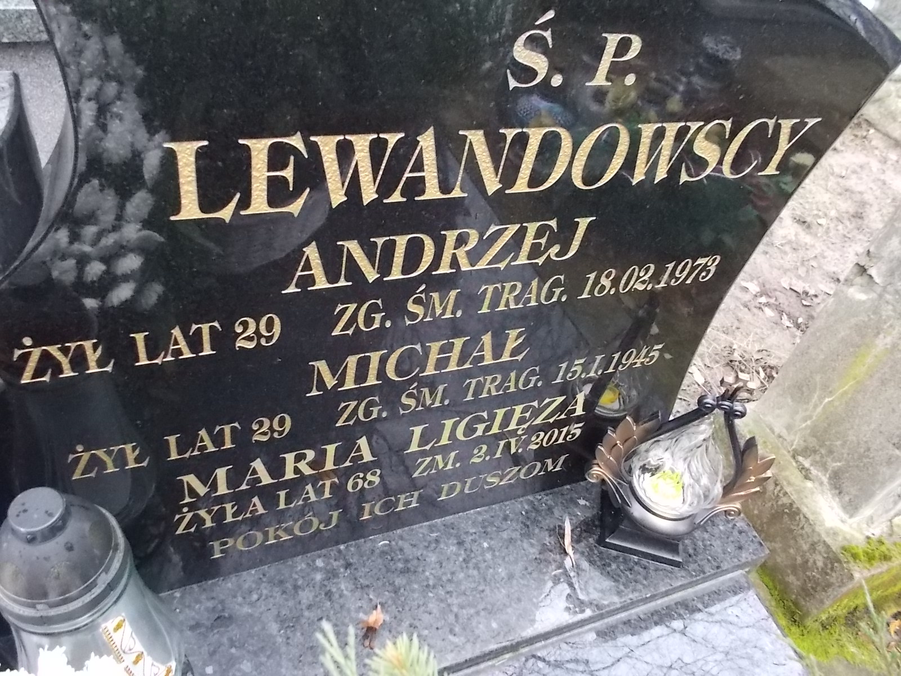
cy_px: 338
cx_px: 450
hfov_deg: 60.0
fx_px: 781
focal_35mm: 30
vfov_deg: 46.8
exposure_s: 1/60
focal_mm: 5.3
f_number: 3.4
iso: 400
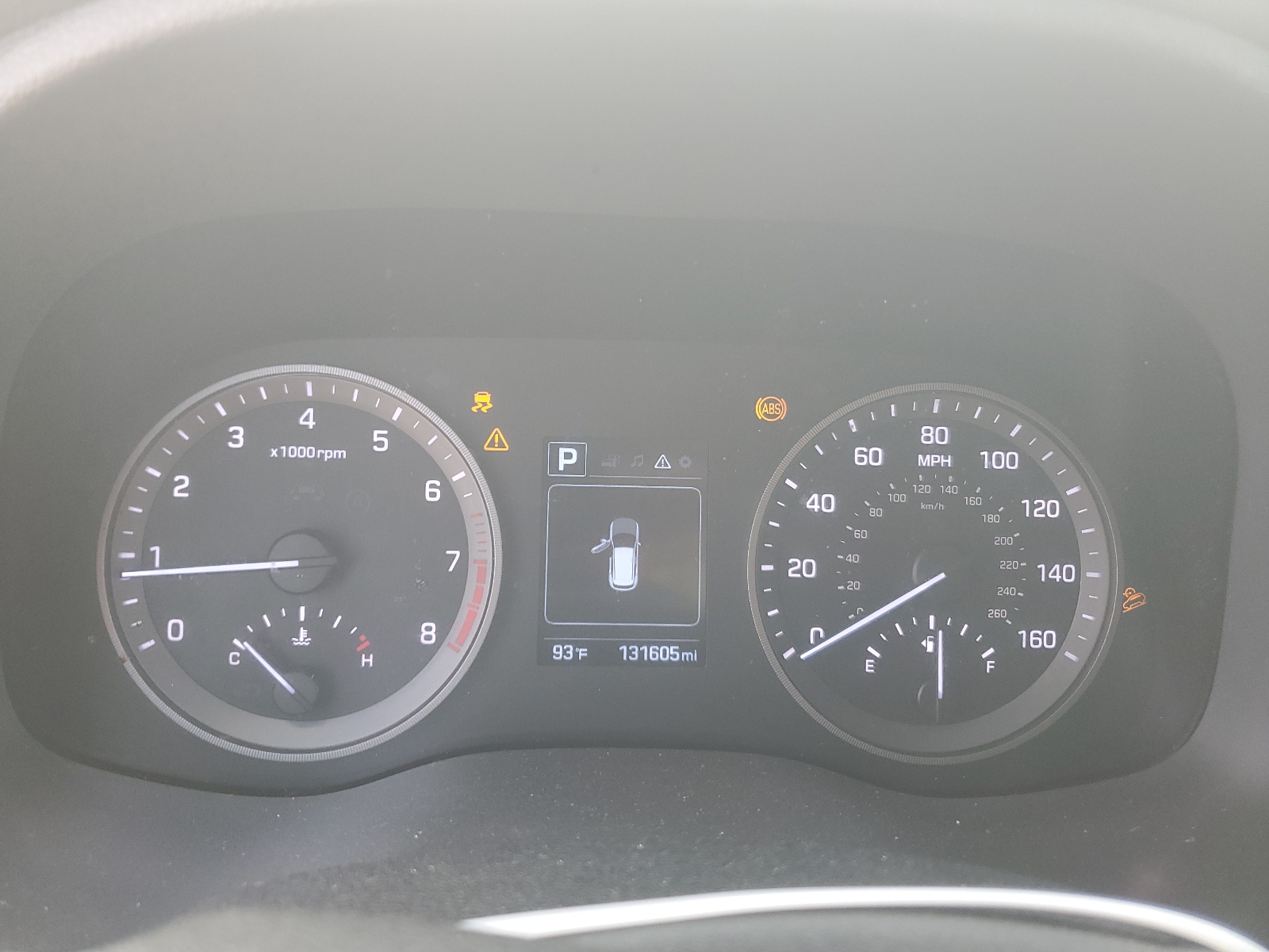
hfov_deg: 67.3
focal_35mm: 26
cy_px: 476
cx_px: 634
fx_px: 953
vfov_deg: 53.1
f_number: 1.5
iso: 55
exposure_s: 1/60.2
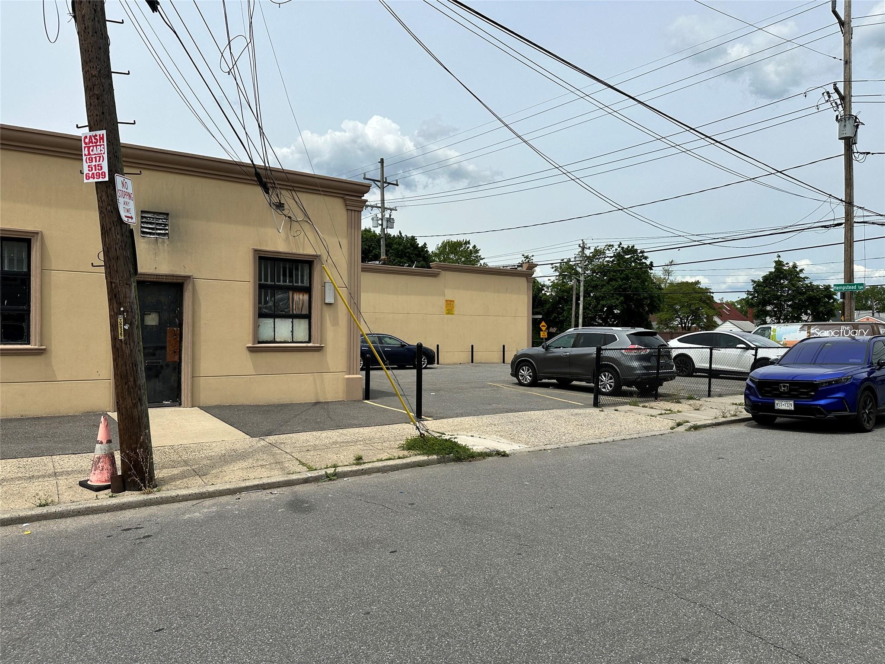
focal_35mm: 24
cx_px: 442
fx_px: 614
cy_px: 332
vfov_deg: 56.8
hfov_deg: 71.6
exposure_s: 1/7576
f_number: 1.78
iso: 80
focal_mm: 6.86
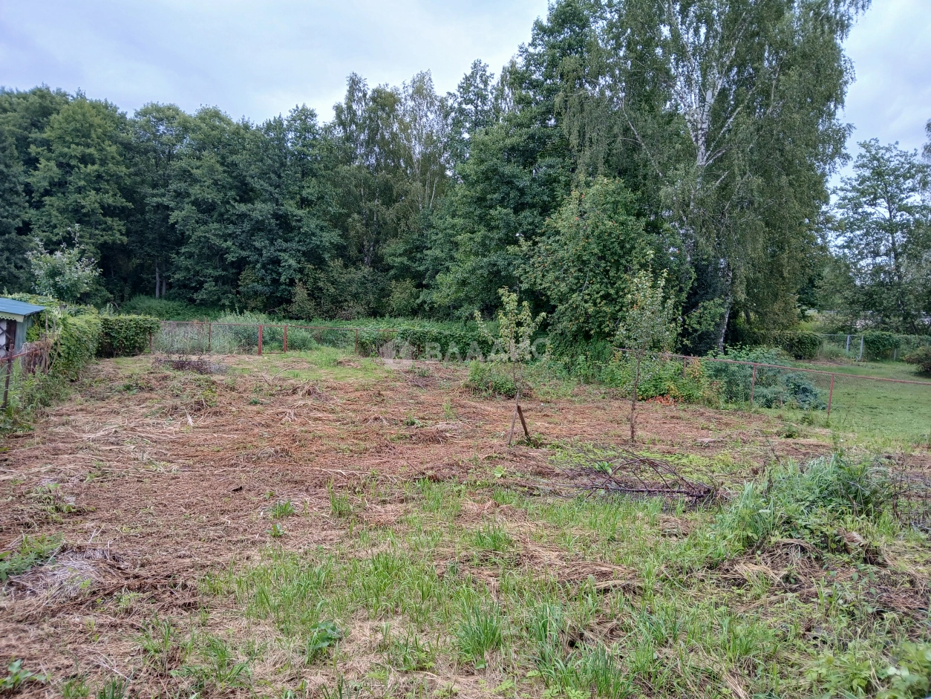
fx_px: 699
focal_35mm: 26
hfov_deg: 67.3
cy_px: 350
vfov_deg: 53.1
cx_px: 466
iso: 32
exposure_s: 1/100
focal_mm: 3.98
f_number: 1.8
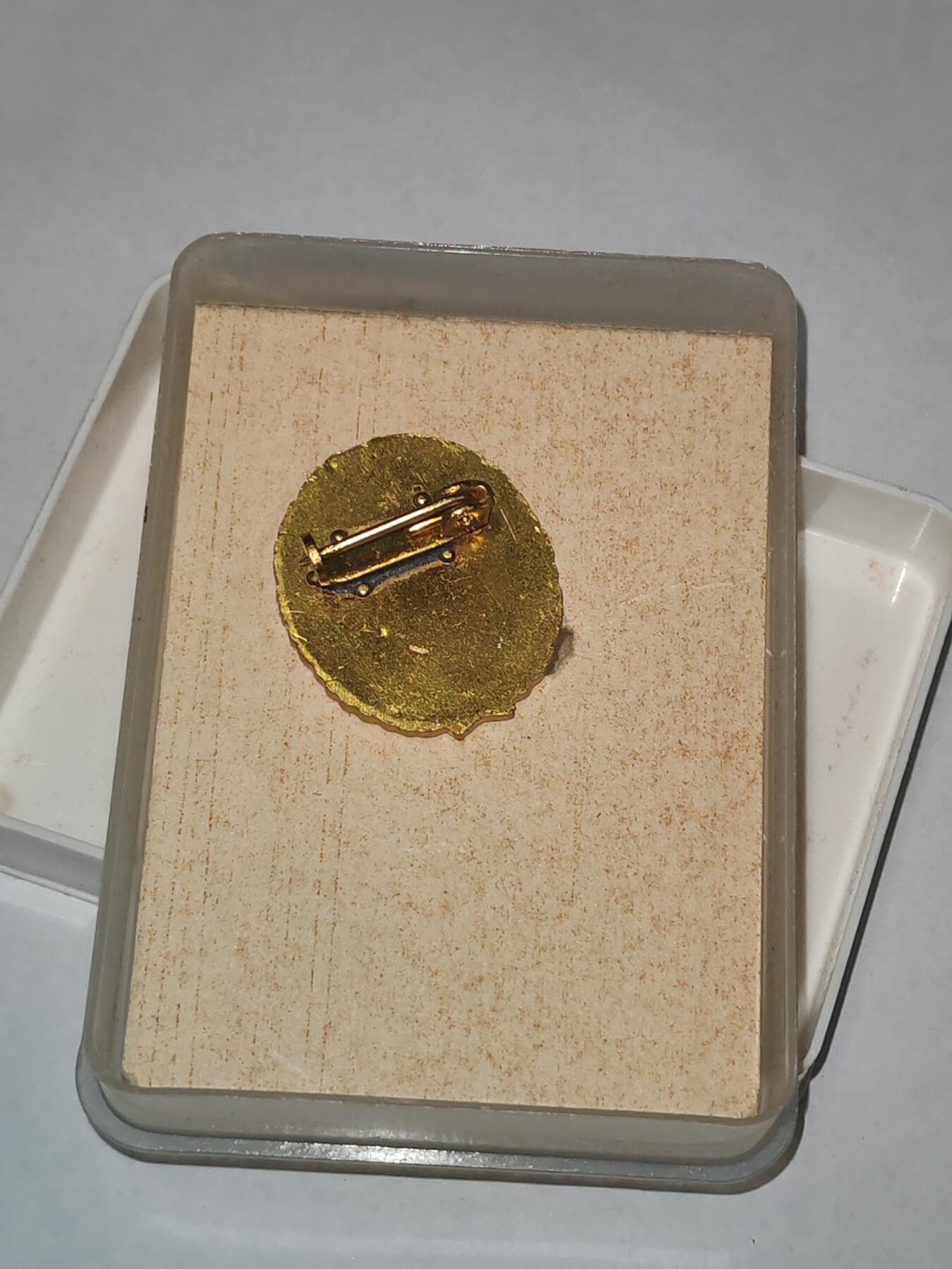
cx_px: 476
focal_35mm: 68
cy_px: 634
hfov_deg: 21.6
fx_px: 2493
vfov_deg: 28.6
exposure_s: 1/100
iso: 200
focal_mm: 5.52
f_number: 1.95
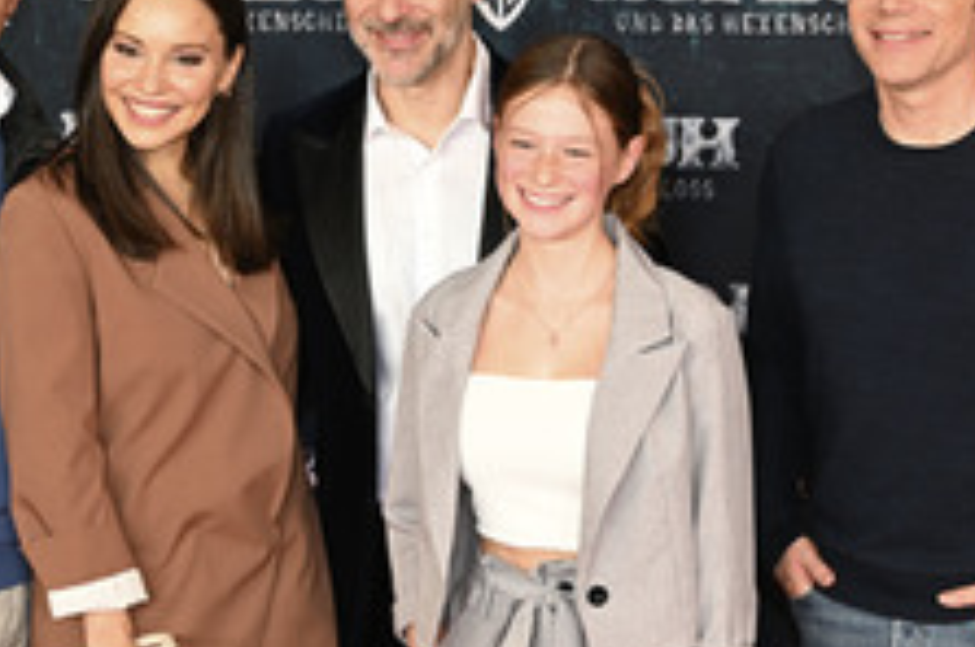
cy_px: 420
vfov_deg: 15.0
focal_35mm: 91
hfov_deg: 22.3
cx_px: 689
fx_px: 2461
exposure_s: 1/125
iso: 400
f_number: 2.8
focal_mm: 45
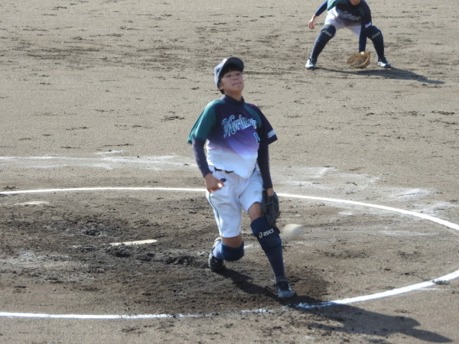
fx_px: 2917
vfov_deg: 6.8
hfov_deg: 9.0
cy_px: 172
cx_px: 230
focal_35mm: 220
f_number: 5.3
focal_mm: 39.4
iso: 100
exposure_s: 1/200
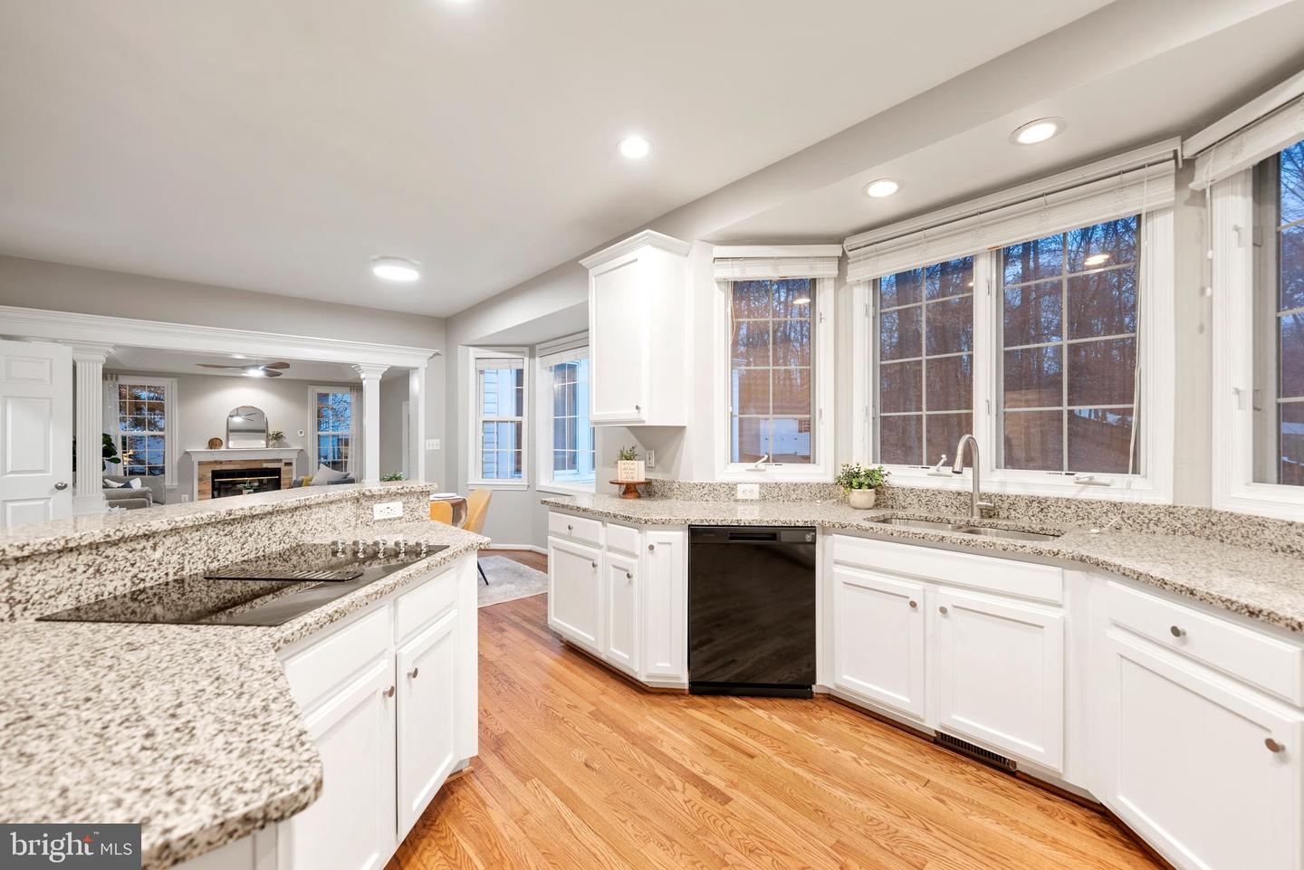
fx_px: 507
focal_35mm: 14
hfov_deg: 104.2
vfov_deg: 81.2
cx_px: 652
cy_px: 435
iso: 100
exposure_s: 1/4
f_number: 4
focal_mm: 14
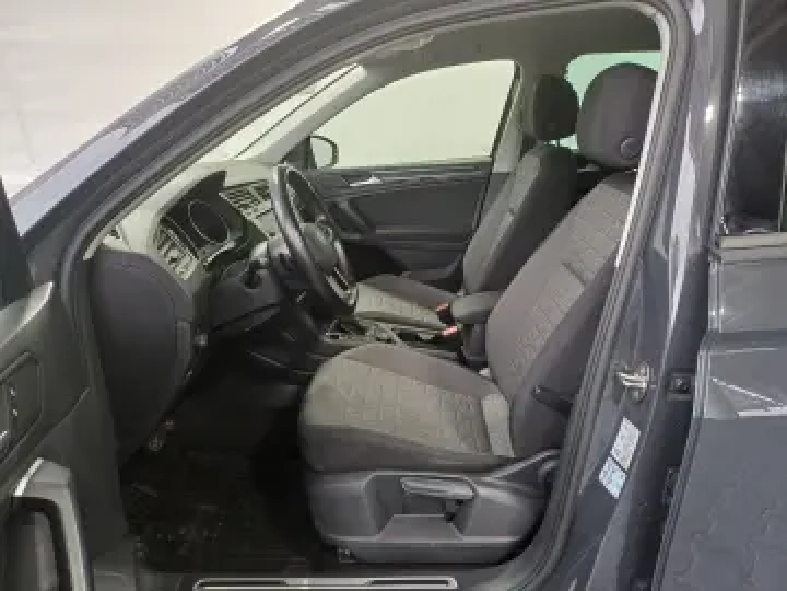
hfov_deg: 69.4
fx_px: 568
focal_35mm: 25
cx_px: 394
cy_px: 296
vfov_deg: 54.9
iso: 200
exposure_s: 1/50
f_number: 1.8
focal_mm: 4.65
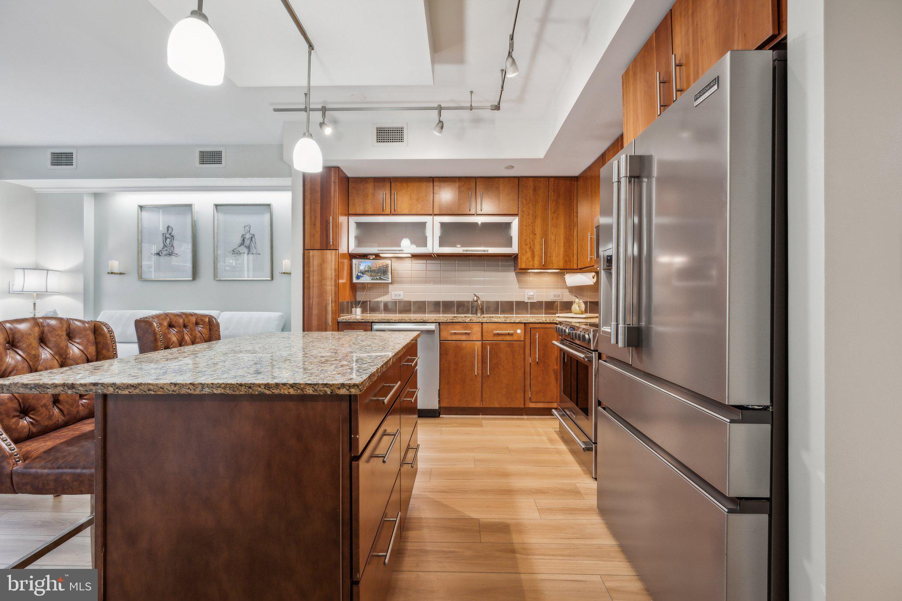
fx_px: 351
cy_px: 300
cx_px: 451
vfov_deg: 81.2
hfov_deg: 104.3
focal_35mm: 14
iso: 400
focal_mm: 14
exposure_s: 1/5
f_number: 7.1
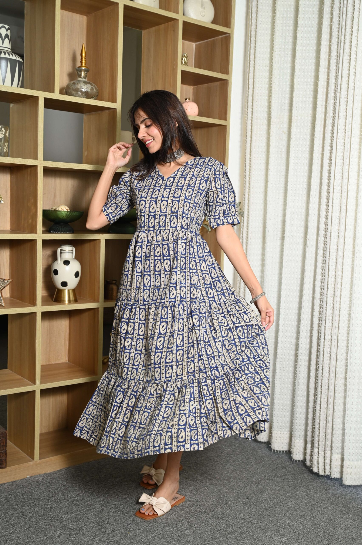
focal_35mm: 41
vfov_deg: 47.4
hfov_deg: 32.6
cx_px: 181
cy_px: 272
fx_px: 619
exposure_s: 1/160
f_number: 5
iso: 500
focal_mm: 41
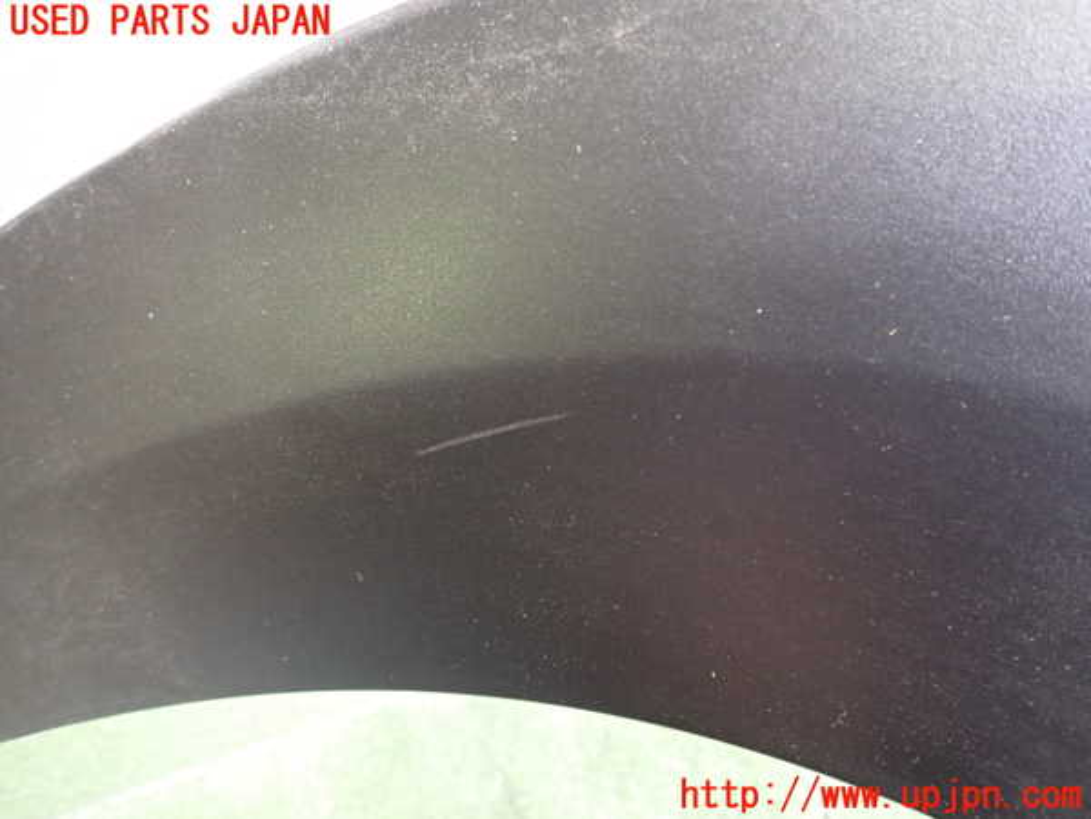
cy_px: 410
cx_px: 546
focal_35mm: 25
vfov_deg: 54.9
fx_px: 788
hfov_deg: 69.4
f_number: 2
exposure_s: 1/30
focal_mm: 4.5
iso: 400
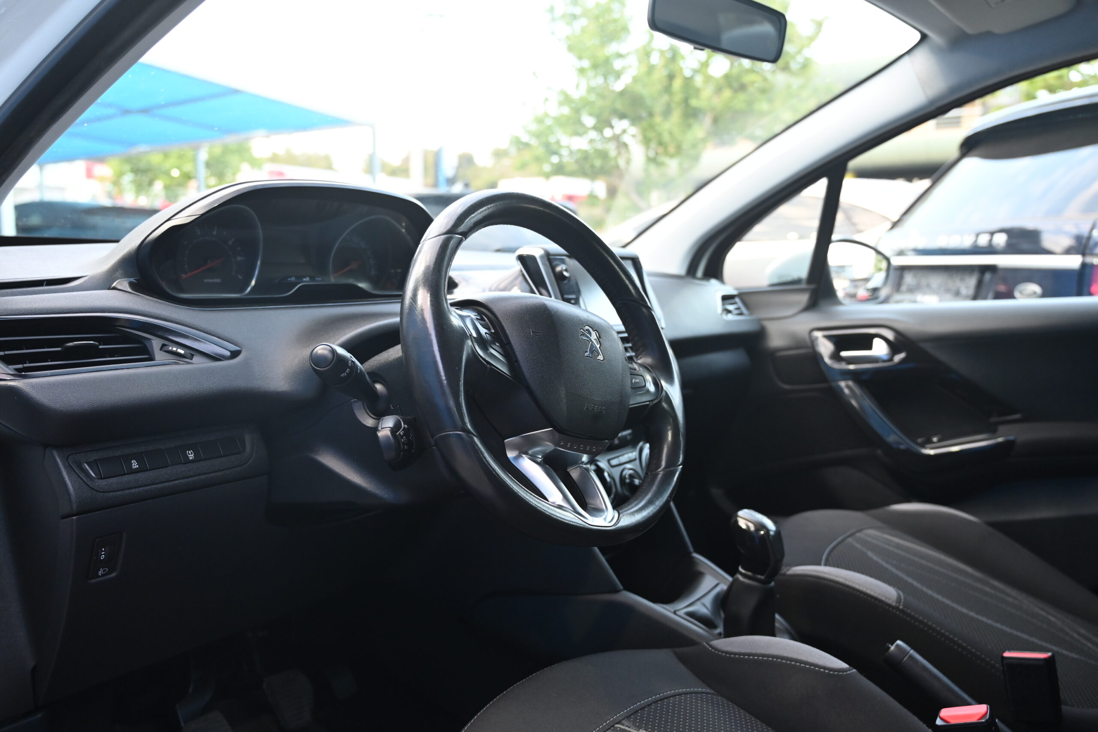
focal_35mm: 29
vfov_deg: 45.0
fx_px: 884
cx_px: 549
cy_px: 366
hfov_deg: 63.7
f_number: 4
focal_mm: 29
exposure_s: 1/125
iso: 1400
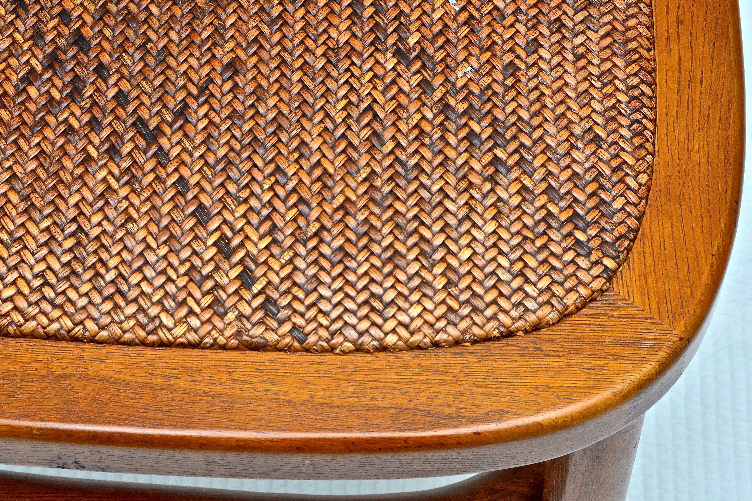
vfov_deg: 12.9
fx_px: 2214
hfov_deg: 19.3
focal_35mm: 106
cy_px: 250
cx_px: 380
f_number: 16
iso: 400
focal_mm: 70
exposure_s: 1/125
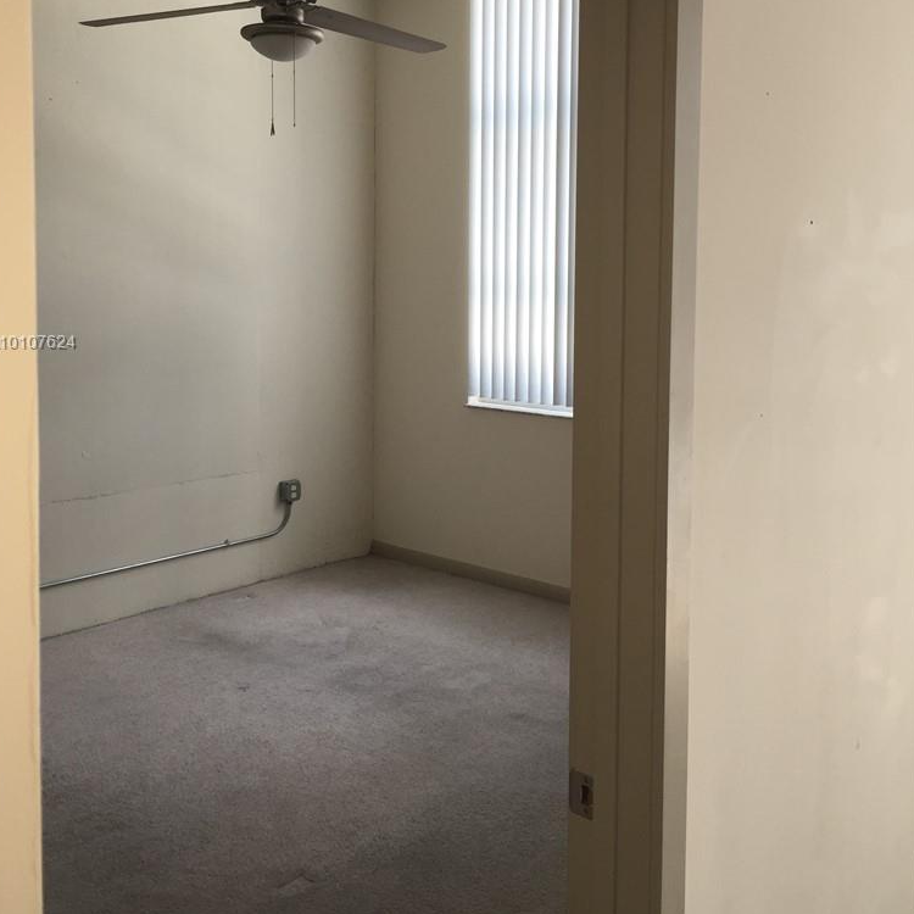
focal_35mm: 35
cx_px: 452
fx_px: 1046
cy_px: 344
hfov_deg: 47.2
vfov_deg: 46.8
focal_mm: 4.15
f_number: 2.2
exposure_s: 1/120
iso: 40
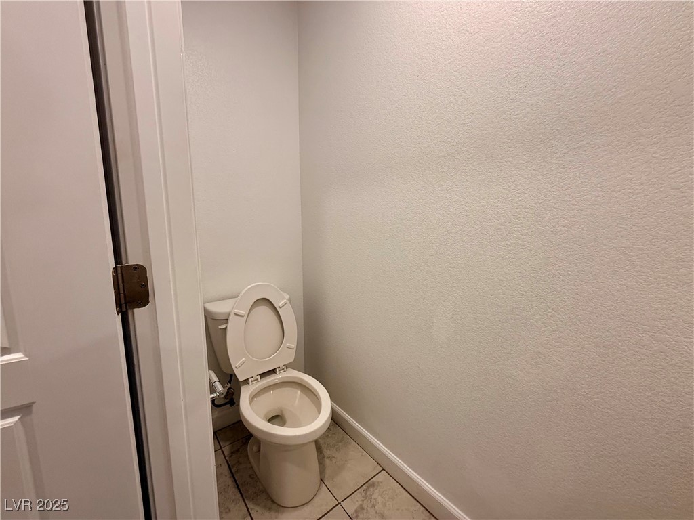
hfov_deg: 102.1
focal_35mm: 14
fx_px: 281
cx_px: 347
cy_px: 260
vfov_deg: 85.7
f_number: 2.2
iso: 160
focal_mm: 2.22
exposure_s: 1/120
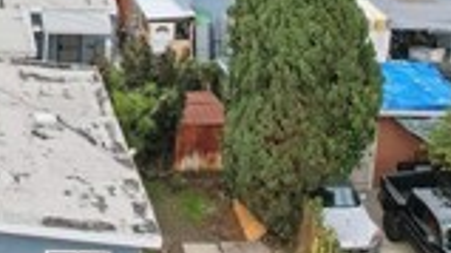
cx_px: -116
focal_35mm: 93
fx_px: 1111
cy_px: -168
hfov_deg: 21.1
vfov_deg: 12.1
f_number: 2.8
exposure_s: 1/1250
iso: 110
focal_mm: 8.4
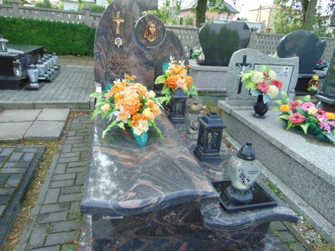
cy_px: 126
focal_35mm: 25
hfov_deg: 69.4
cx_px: 168
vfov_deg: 54.9
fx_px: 242
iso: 80
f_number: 3
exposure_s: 1/250
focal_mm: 4.5
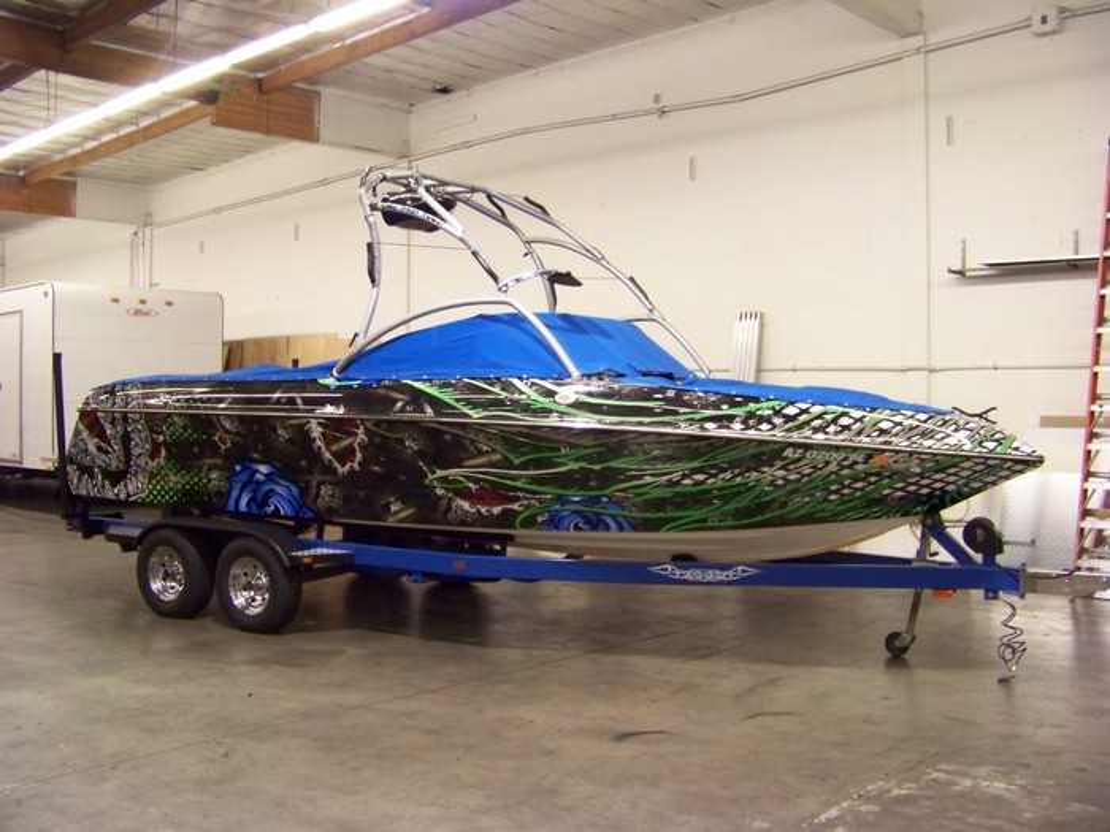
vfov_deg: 39.7
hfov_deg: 51.4
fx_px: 1154
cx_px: 555
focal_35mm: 36
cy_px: 416
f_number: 2.8
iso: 400
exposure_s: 1/25
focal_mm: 5.85
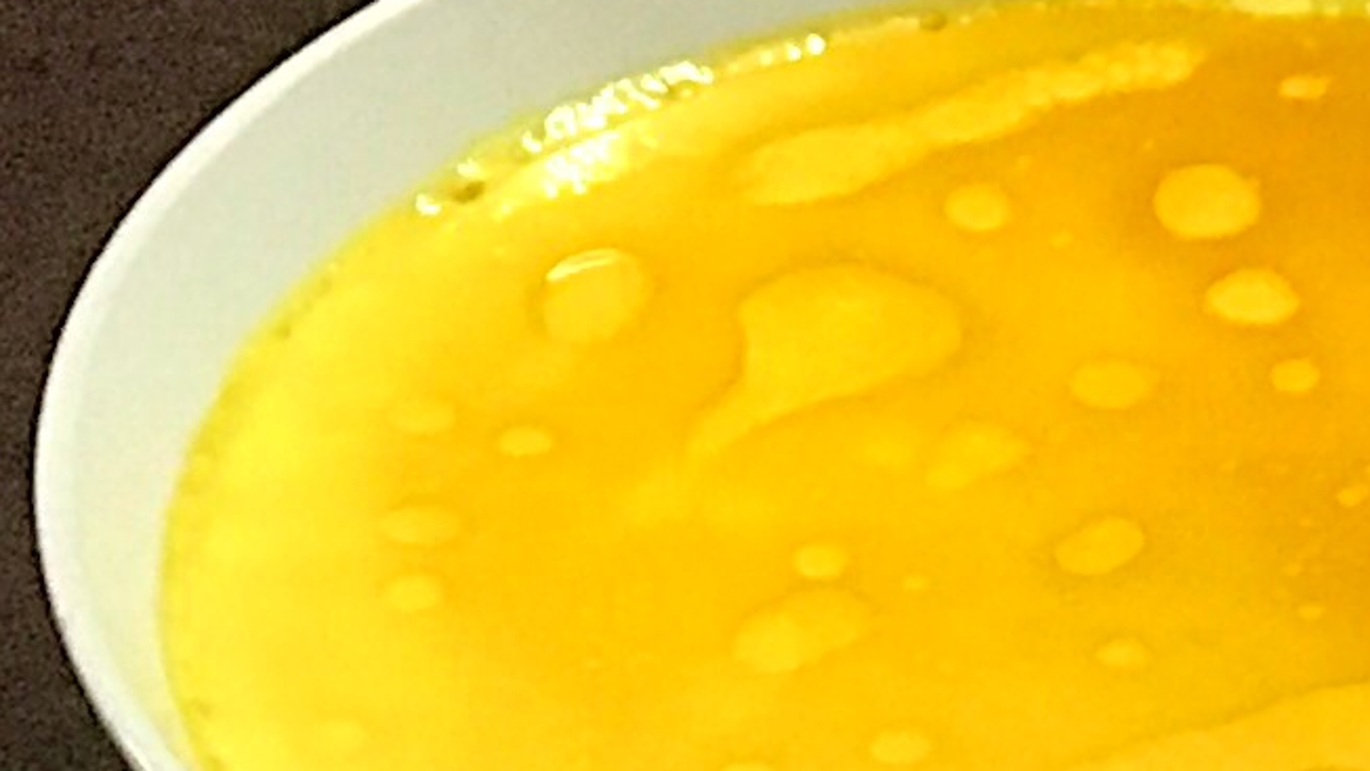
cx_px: 1040
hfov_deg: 5.6
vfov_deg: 3.1
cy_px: 2273
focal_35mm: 384
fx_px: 13952
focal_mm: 6.6
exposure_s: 1/50
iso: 320
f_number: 2.8
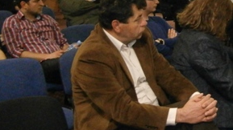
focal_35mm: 87
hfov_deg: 23.8
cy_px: 37
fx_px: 537
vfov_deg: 13.8
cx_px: 210
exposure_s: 1/20
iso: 800
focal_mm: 6.4
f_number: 3.1
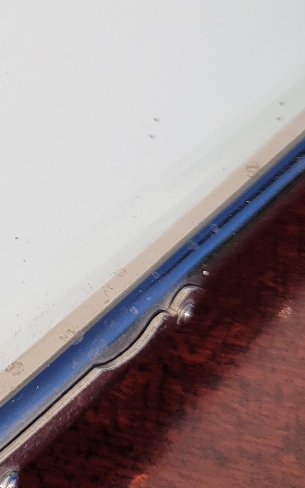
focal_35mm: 85
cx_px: -183
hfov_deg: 14.2
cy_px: 23
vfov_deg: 23.5
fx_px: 1130
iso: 40
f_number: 1.8
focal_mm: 5.4
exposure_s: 1/6405
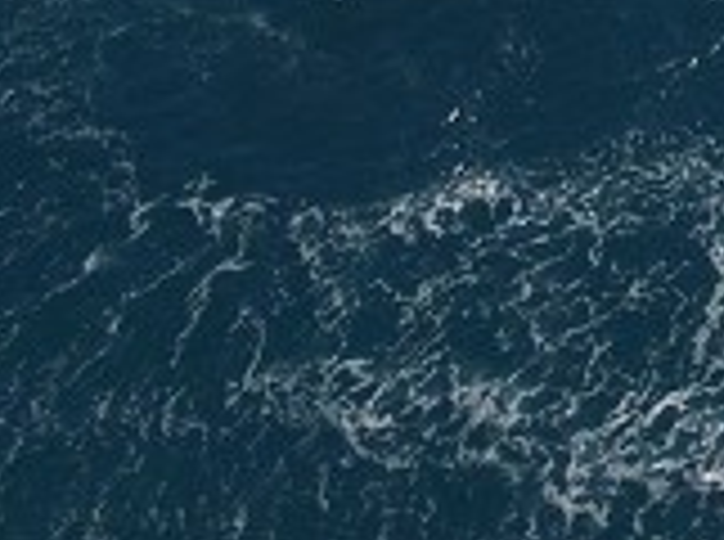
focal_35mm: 122
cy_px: -1105
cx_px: 1668
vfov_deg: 9.4
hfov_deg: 12.9
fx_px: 2546
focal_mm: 3.61
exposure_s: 1/1359
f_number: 2.8
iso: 100
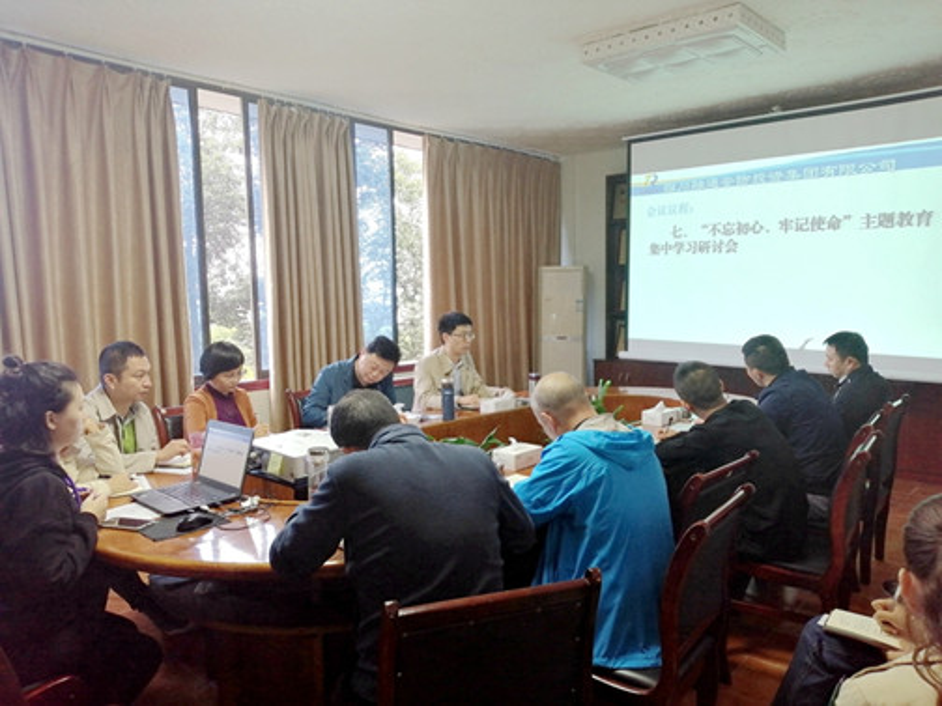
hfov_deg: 67.3
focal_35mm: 26
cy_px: 353
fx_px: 708
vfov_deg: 53.1
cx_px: 471
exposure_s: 1/50
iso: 80
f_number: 1.8
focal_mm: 3.62
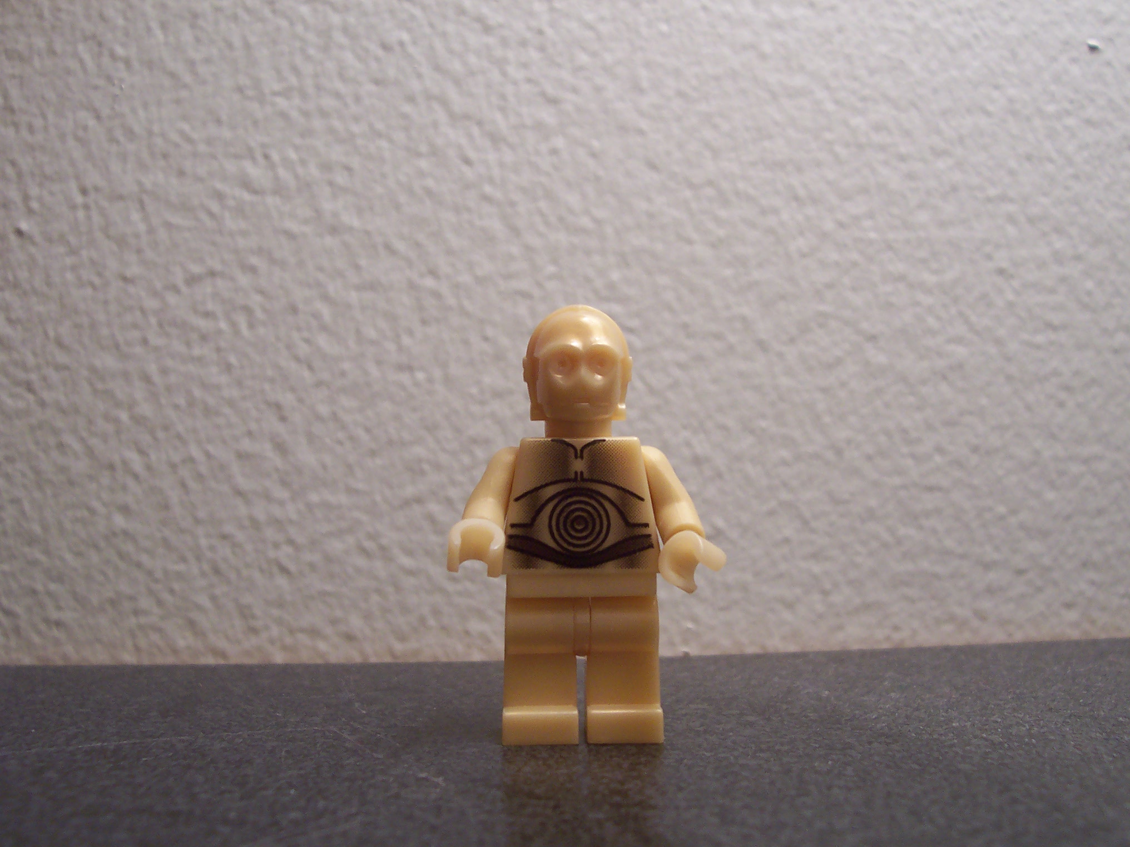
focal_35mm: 37
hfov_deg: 50.1
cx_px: 565
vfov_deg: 38.7
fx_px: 1208
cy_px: 424
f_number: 2.8
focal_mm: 5.6
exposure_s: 1/30
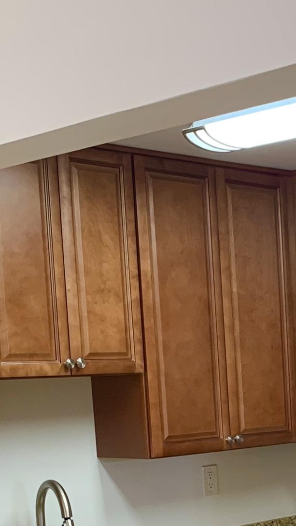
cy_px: 481
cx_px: 384
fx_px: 1088
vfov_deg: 26.2
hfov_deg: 14.8
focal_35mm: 78
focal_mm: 4.25
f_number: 1.8
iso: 80
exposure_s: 1/60
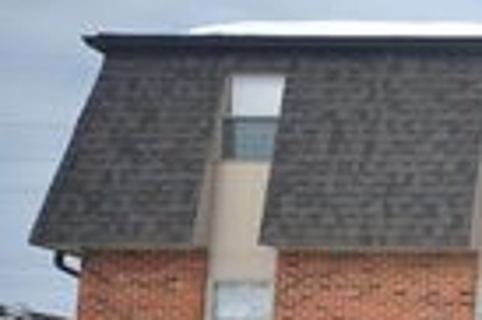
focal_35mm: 93
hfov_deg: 18.3
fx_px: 1241
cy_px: 325
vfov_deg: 14.4
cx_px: 816
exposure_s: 1/250
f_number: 5.3
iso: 100
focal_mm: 17
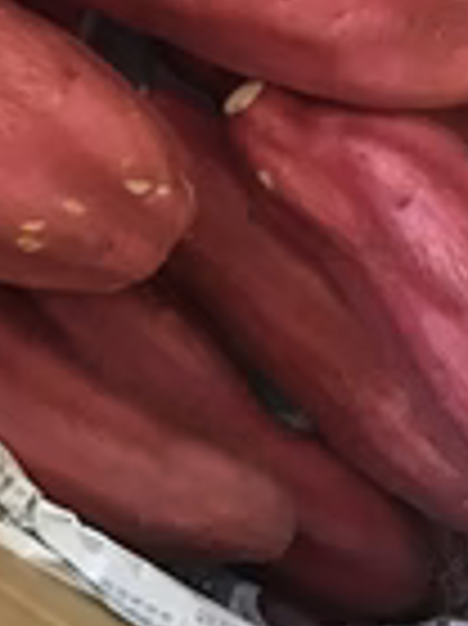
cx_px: 202
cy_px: -27
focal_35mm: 89
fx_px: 1607
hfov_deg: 16.6
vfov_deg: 21.1
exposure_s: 1/15
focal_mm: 3.3
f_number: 2.4
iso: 400
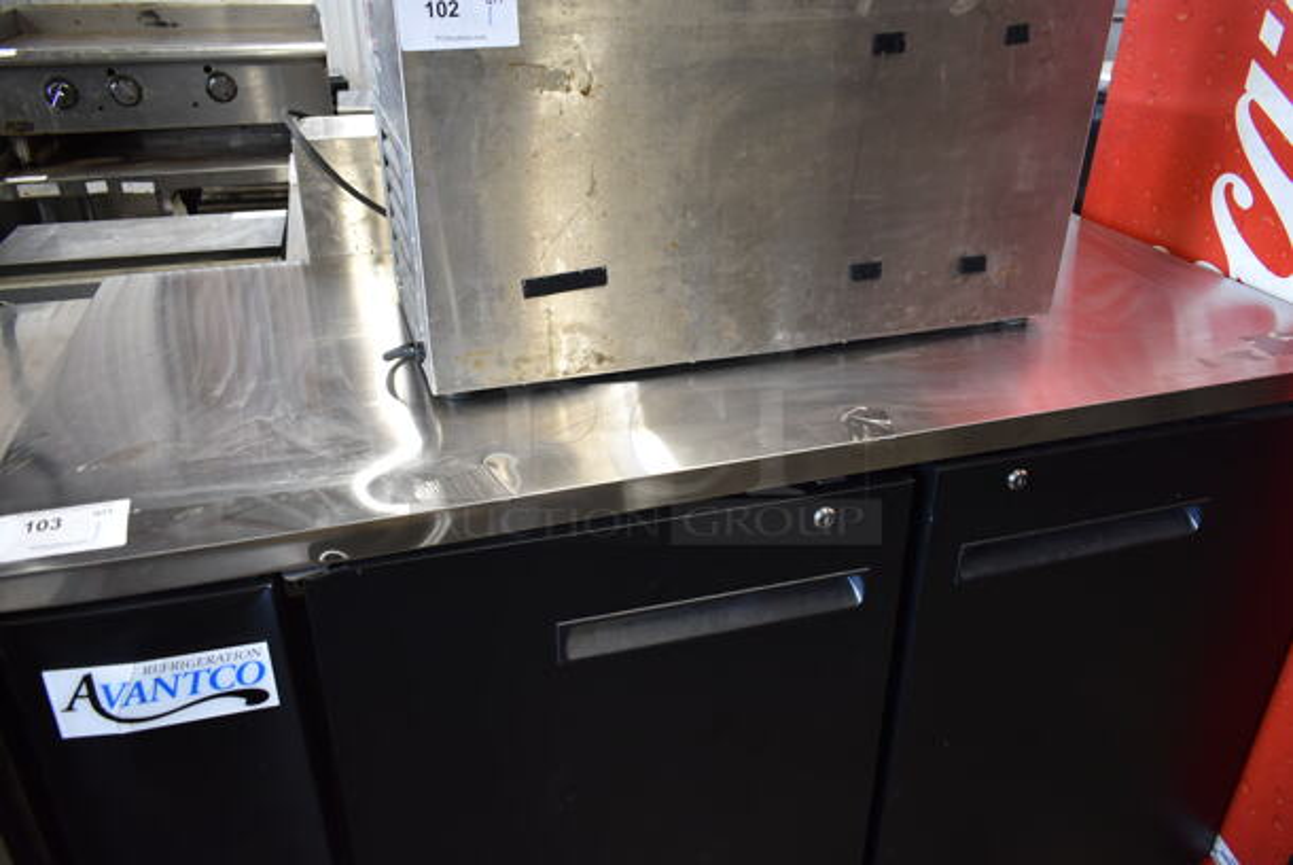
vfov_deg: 48.0
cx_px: 646
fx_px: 971
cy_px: 432
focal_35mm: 27
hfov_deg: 67.3
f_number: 3.5
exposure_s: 1/30
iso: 640
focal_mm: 18
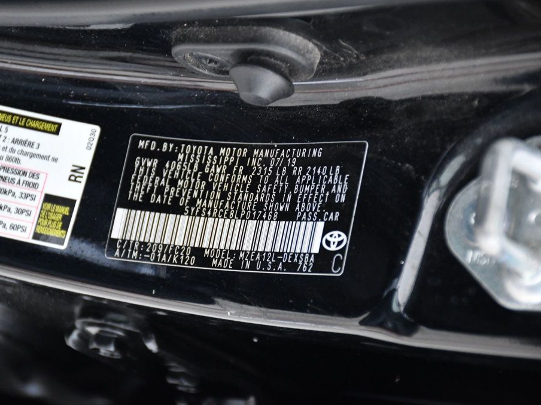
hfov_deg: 13.4
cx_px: 241
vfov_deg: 10.1
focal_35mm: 147
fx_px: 2297
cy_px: 202
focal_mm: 90
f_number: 5.3
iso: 2500
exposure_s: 1/80
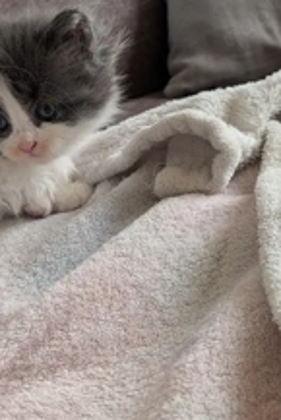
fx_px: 538
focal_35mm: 46
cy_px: 176
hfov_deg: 28.1
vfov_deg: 42.6
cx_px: 23
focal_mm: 4.53
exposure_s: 1/104
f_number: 1.7
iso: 529
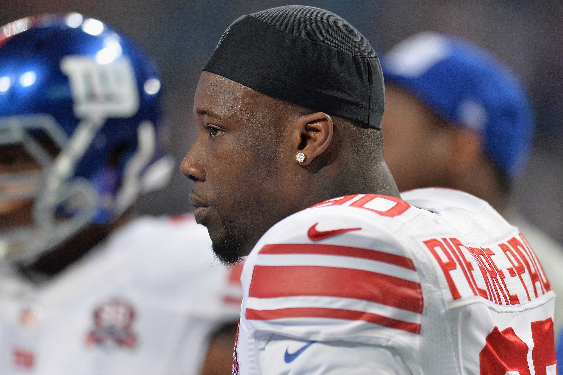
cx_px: 282
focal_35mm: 400
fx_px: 6252
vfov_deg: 3.4
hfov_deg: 5.2
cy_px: 188
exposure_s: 1/1600
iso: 3200
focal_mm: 400
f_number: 2.8
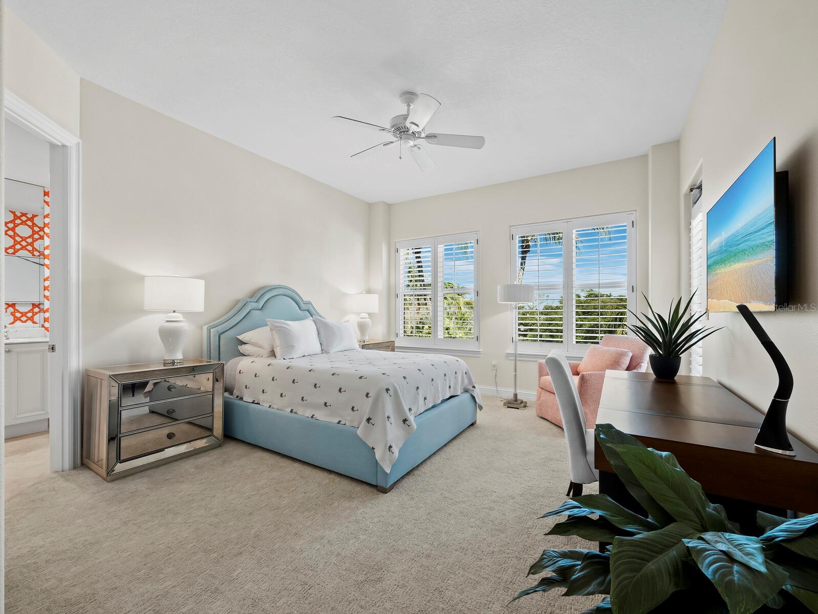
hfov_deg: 102.0
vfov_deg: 85.7
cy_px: 307
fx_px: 331
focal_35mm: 14
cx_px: 409
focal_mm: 7
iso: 400
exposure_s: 1/5
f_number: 11
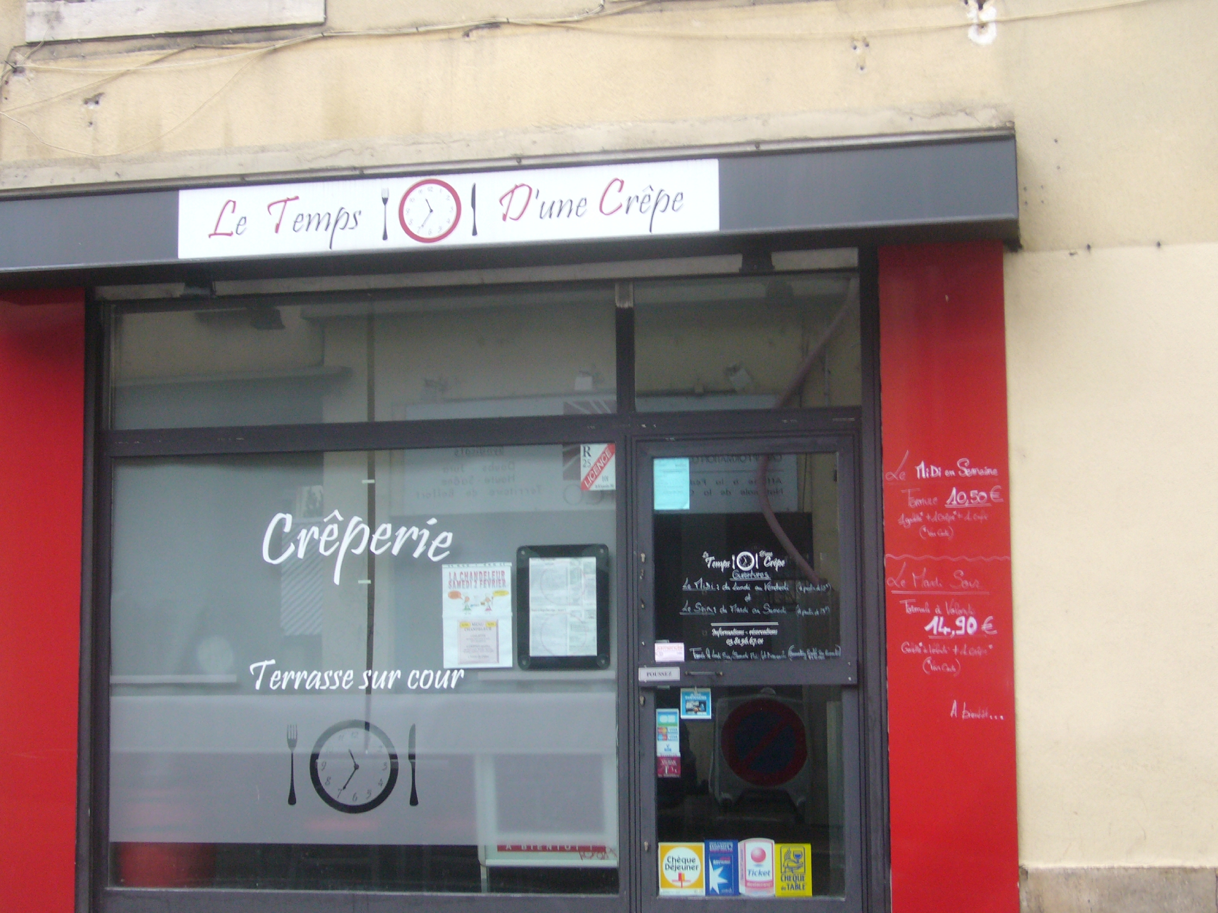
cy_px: 456
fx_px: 2111
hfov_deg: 32.2
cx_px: 609
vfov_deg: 24.4
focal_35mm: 60
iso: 125
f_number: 3.6
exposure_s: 1/30
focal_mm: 9.9
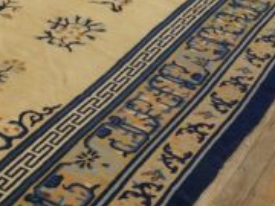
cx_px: -50
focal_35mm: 96
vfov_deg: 15.4
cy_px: 126
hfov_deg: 19.3
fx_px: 763
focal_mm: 20
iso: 1250
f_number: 4
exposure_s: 1/160
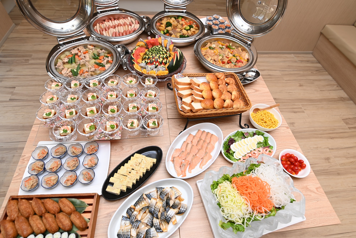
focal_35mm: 19
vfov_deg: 64.6
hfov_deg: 86.9
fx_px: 188
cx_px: 178
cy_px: 119
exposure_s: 1/200
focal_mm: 13
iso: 125
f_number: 4
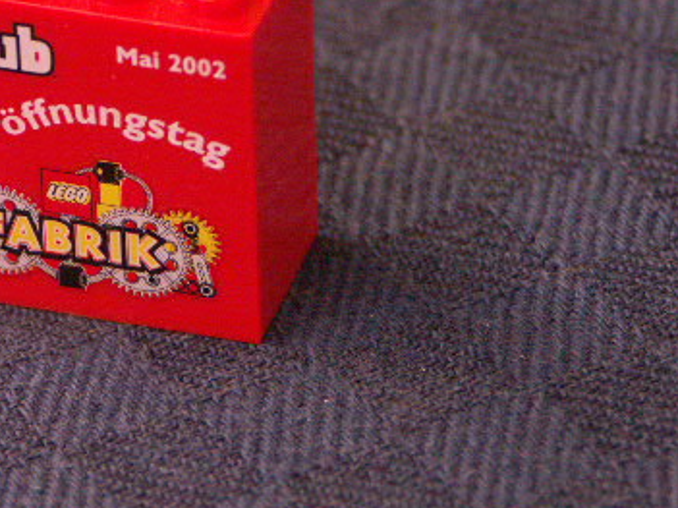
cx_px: 87
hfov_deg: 5.4
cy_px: 178
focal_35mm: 365
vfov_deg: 4.1
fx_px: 7147
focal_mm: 50.8
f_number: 3.5
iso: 400
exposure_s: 1/15
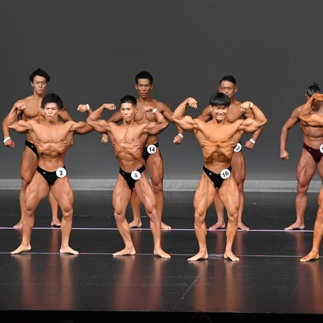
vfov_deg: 6.8
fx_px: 2734
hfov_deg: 6.8
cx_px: 187
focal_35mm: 259
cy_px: 162
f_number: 5.6
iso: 4000
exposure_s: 1/400
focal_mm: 135
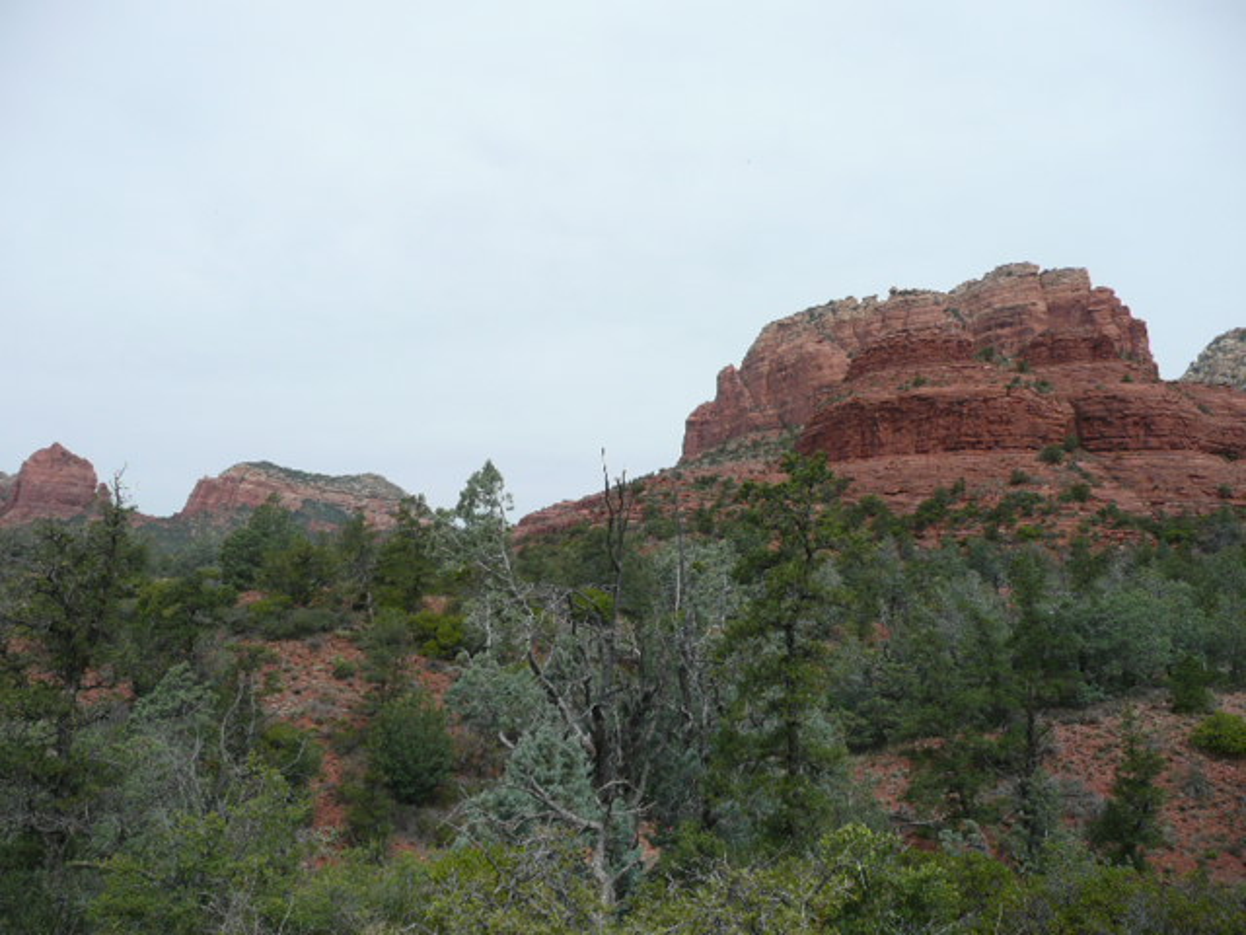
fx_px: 1008
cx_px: 623
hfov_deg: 63.4
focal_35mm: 28
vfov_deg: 49.7
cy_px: 468
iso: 100
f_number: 3.3
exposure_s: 1/1000
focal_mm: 4.6
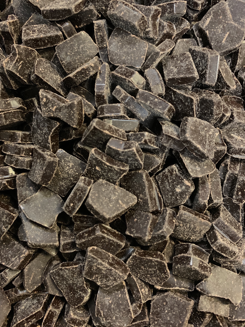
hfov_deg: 53.1
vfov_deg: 67.3
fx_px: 245
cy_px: 164
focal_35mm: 26
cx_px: 122
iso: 640
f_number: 1.8
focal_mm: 4.25
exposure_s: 1/24
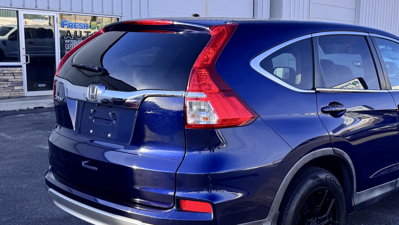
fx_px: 497
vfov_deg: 25.4
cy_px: 124
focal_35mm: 47
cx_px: 289
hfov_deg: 42.6
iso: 80
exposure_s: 1/1193
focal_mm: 6.76
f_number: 1.78
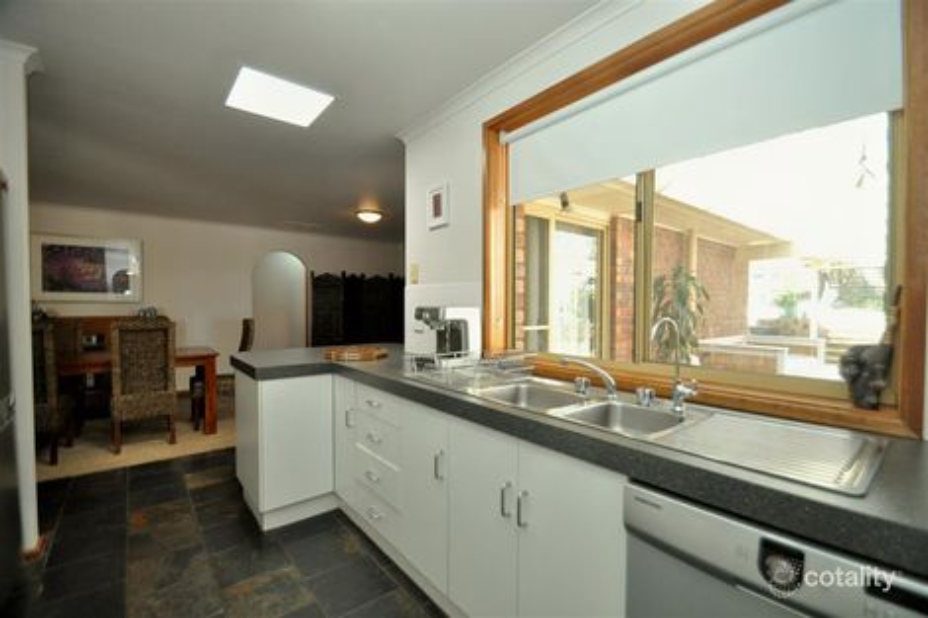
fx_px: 387
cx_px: 464
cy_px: 309
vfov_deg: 77.3
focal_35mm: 15
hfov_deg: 100.4
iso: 900
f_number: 3.5
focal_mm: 10
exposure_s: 1/125
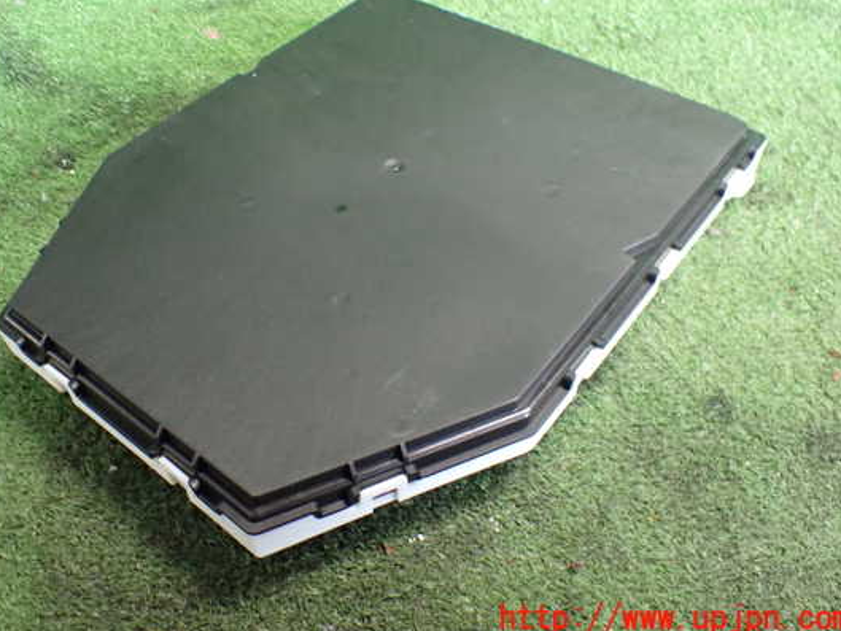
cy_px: 281
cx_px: 382
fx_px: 826
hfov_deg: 53.9
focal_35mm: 34
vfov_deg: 41.8
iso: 800
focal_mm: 5.4
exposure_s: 1/40
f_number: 2.3
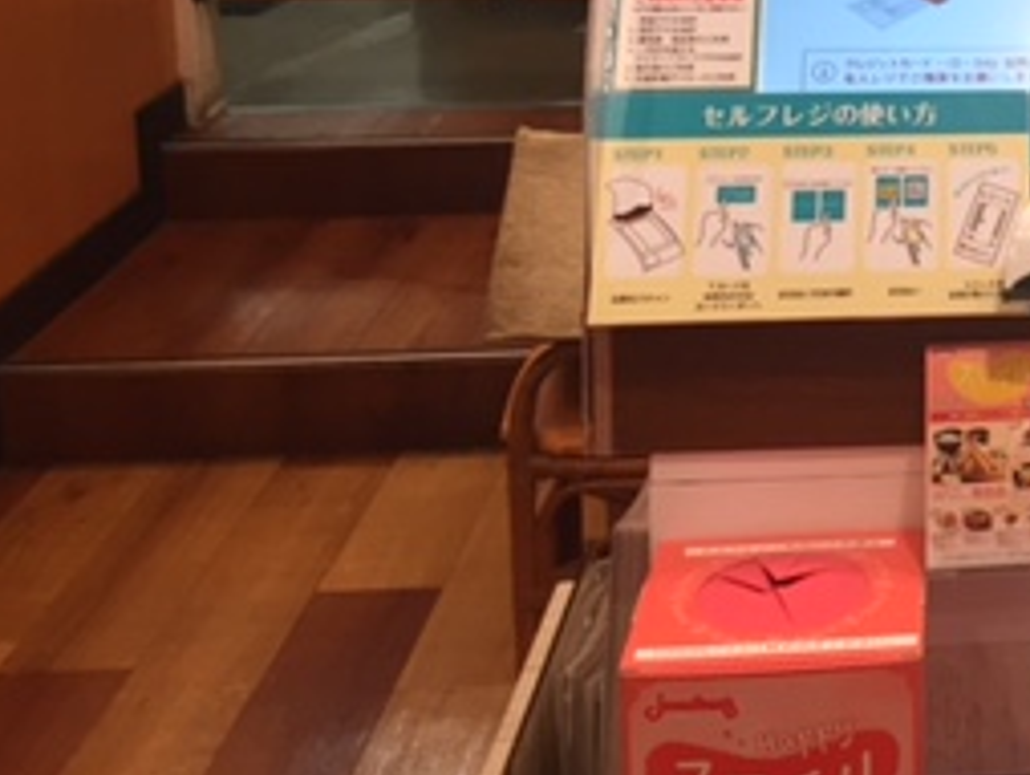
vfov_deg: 19.5
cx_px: 1285
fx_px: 2174
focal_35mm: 73
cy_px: -45
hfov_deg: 23.9
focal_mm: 4.15
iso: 64
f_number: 2.2
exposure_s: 1/30
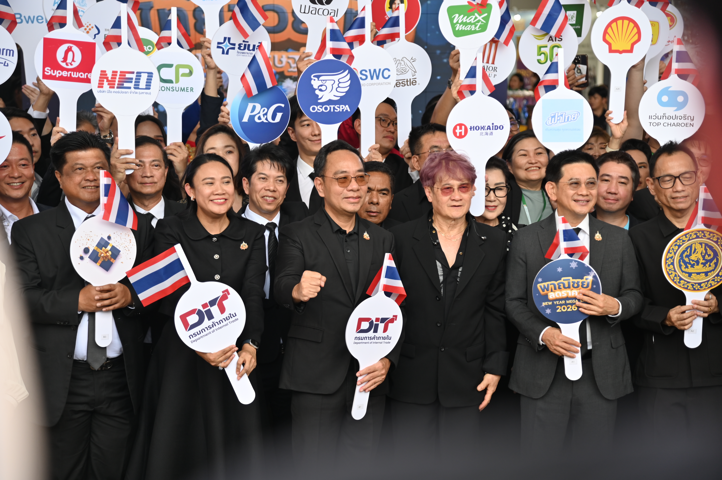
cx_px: 361
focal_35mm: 92
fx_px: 1844
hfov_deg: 22.2
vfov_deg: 14.8
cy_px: 240
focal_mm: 92
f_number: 4
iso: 280
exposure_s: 1/200
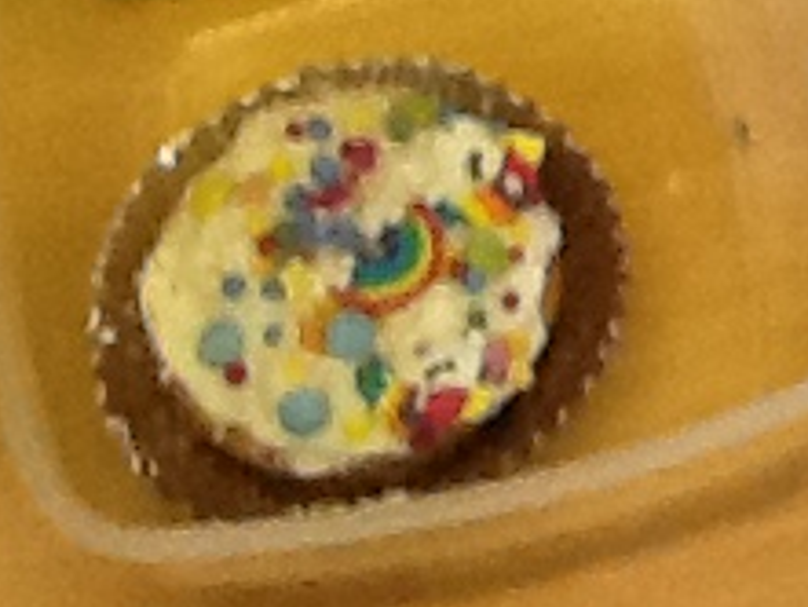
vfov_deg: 7.5
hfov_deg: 9.6
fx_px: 4461
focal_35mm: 191
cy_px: -644
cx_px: 1700
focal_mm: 2.03
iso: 100
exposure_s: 1/30
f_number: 2.4
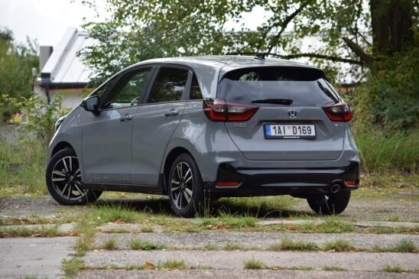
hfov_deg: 9.8
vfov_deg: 6.5
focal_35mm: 210
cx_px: 210
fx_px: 2443
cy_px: 140
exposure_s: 1/500
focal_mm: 140
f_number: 5.6
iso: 200
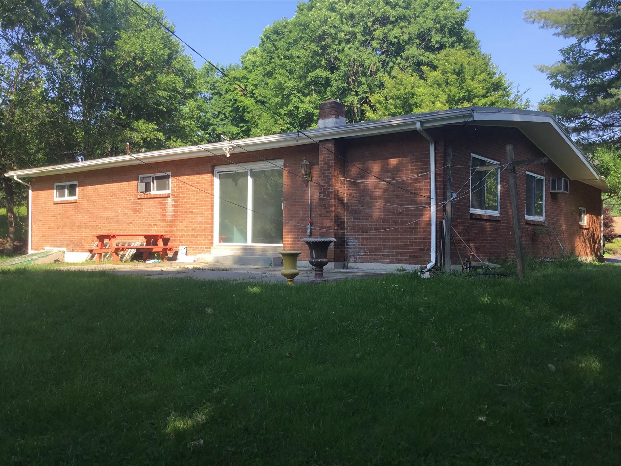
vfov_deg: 45.4
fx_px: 556
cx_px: 310
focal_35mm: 31
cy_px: 233
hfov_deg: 58.4
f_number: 2.4
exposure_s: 1/407
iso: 25
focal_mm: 3.3
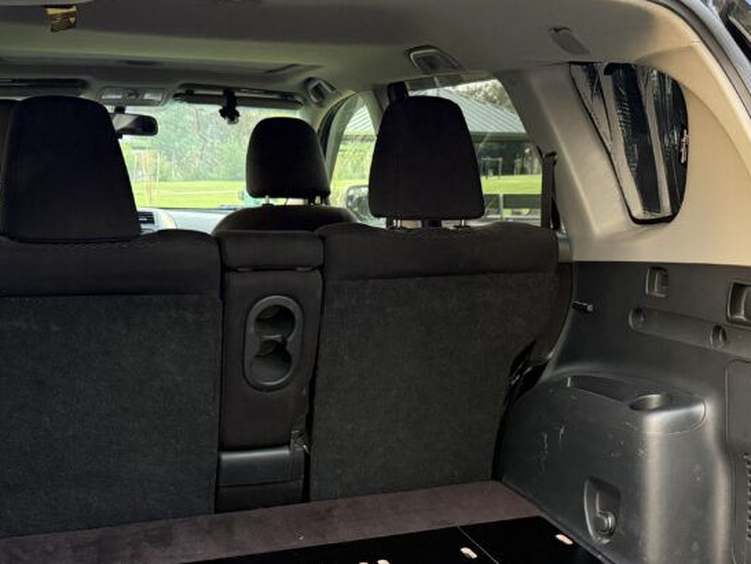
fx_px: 977
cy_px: 486
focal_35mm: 45
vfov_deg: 31.0
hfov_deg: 42.0
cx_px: 404
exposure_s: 1/60
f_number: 1.78
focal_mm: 6.76
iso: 640
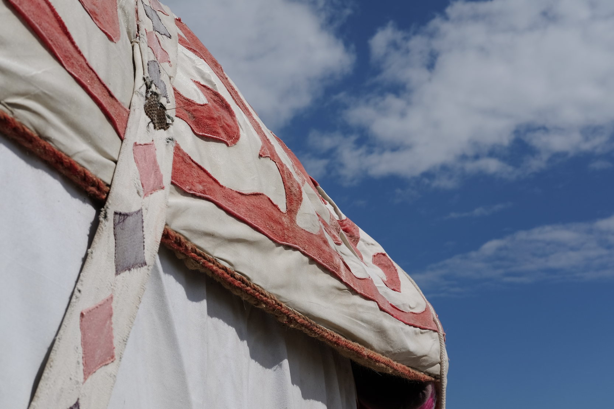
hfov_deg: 37.5
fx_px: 904
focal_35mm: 53
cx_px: 307
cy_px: 204
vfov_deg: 25.5
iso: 200
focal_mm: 35
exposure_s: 1/400
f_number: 14
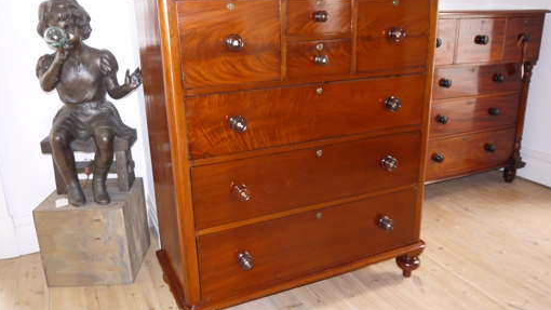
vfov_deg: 37.8
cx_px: 276
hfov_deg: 62.6
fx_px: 453
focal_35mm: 31
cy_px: 153
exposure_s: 1/8
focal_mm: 14
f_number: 3.5
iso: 800
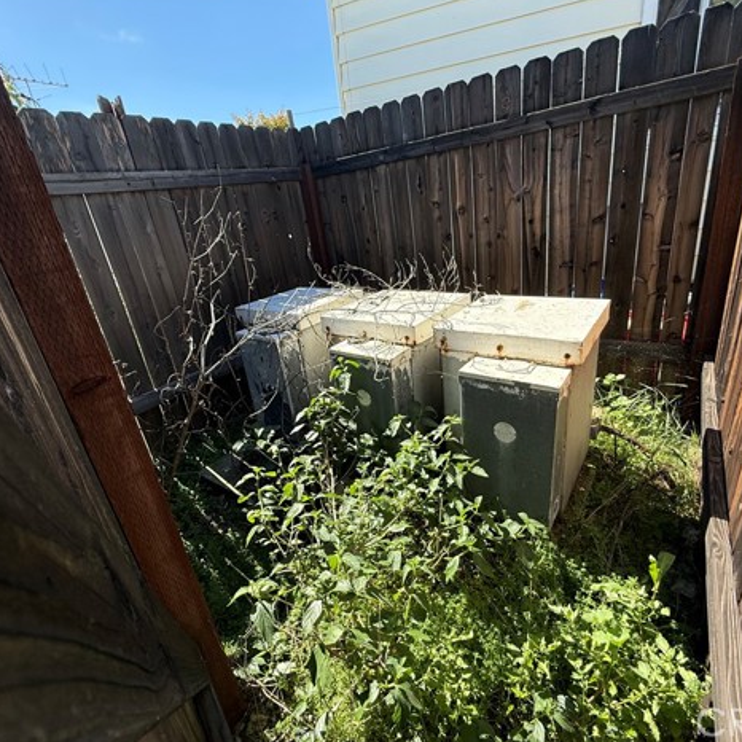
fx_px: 412
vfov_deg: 84.0
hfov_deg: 84.0
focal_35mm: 17
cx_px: 376
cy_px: 363
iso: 64
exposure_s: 1/820
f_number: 2.2
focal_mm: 2.22
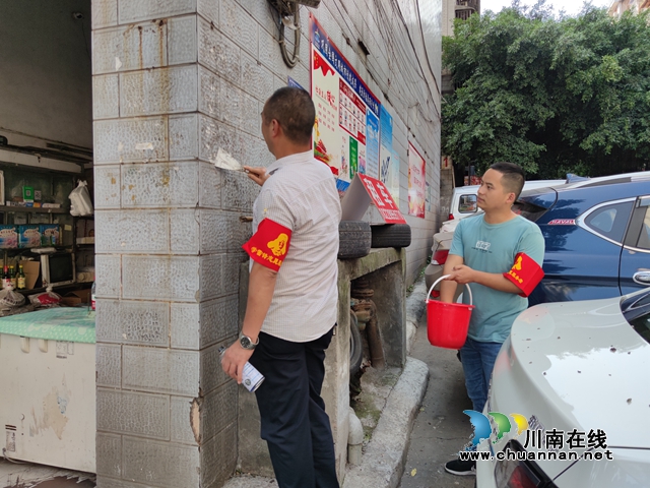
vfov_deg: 56.8
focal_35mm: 24
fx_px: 451
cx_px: 325
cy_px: 244
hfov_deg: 71.6
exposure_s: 1/579
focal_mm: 6.72
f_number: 1.69
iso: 50
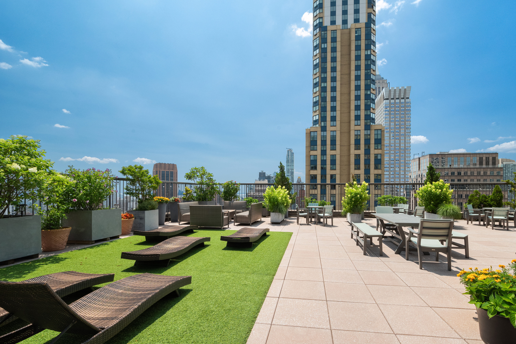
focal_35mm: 16
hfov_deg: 96.5
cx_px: 280
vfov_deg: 73.6
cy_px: 189
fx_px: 229
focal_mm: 14
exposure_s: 1/160
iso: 400
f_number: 11
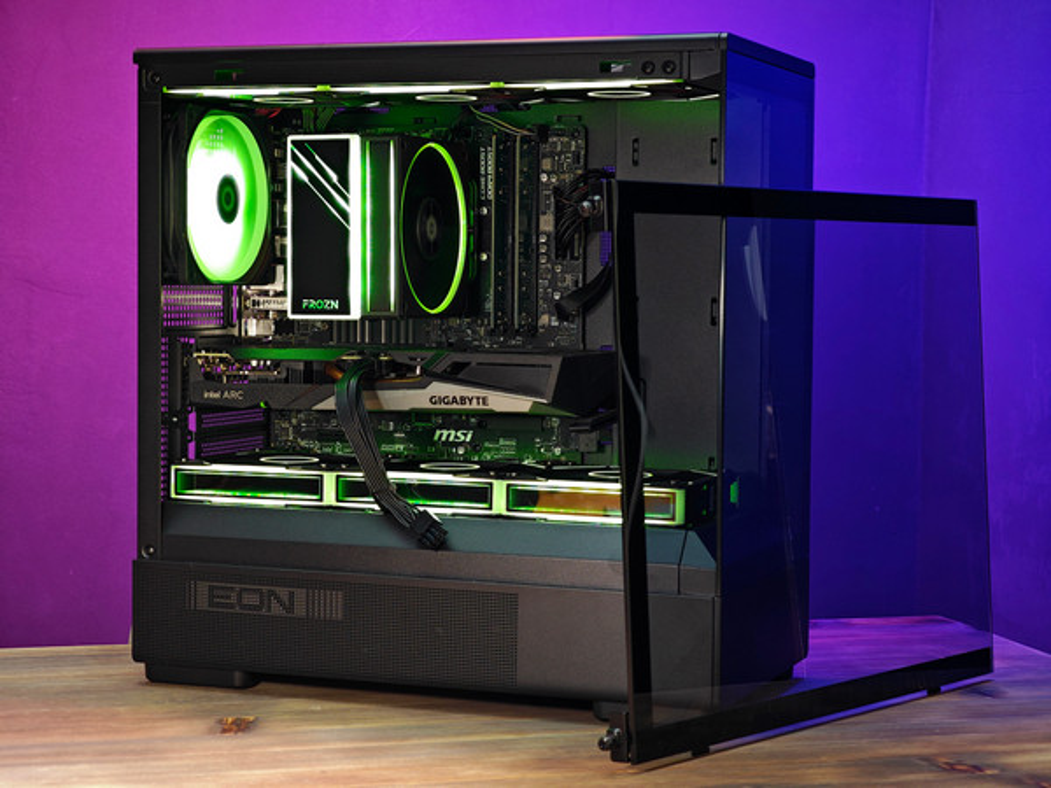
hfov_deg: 26.0
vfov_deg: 19.6
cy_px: 394
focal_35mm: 75
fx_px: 2277
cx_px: 526
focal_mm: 12.28
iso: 50
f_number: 1.8
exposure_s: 1/1.67
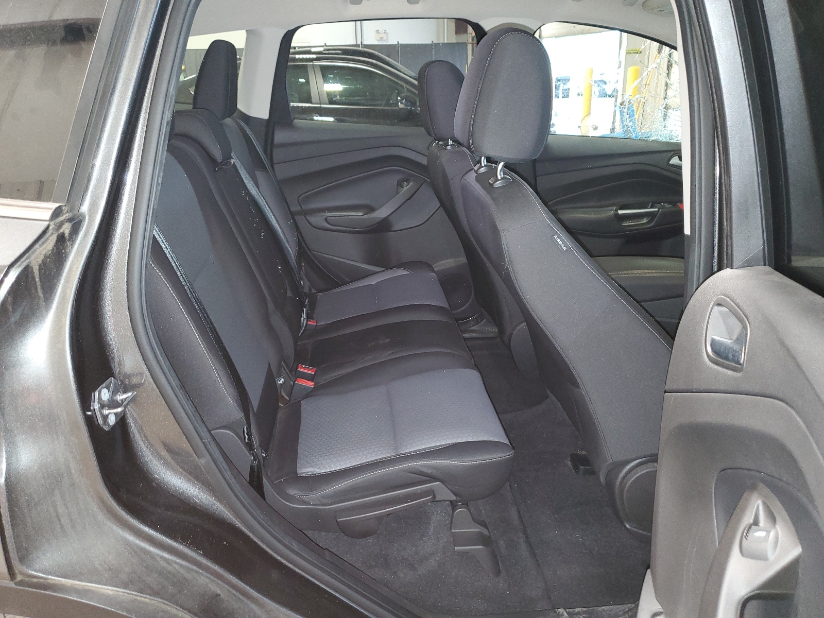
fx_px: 619
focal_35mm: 26
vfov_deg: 53.1
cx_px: 412
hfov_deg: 67.3
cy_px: 309
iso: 158
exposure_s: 1/10
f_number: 1.5
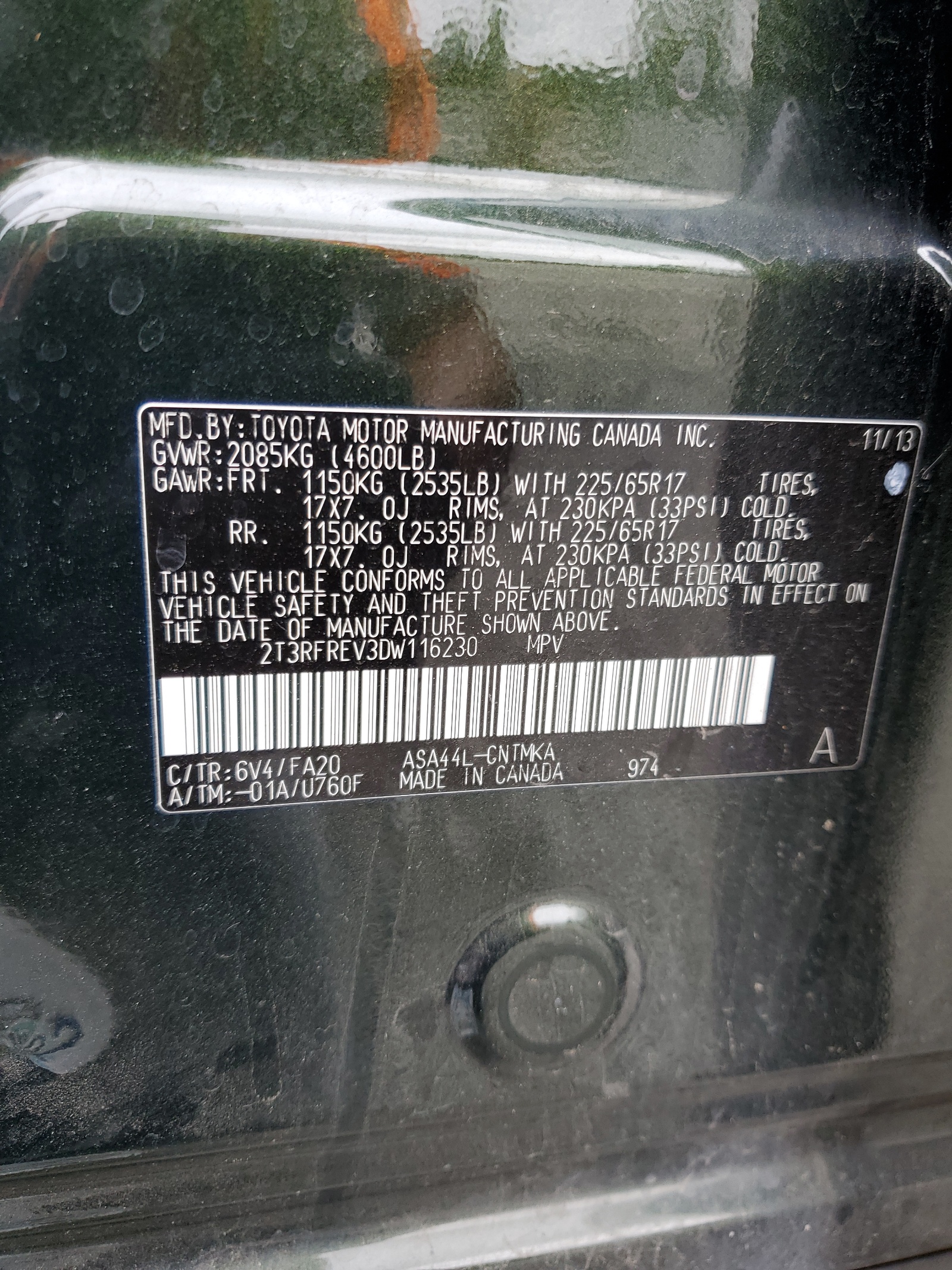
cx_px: 476
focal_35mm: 26
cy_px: 635
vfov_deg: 67.3
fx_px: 953
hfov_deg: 53.1
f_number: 1.5
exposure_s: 1/133
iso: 50
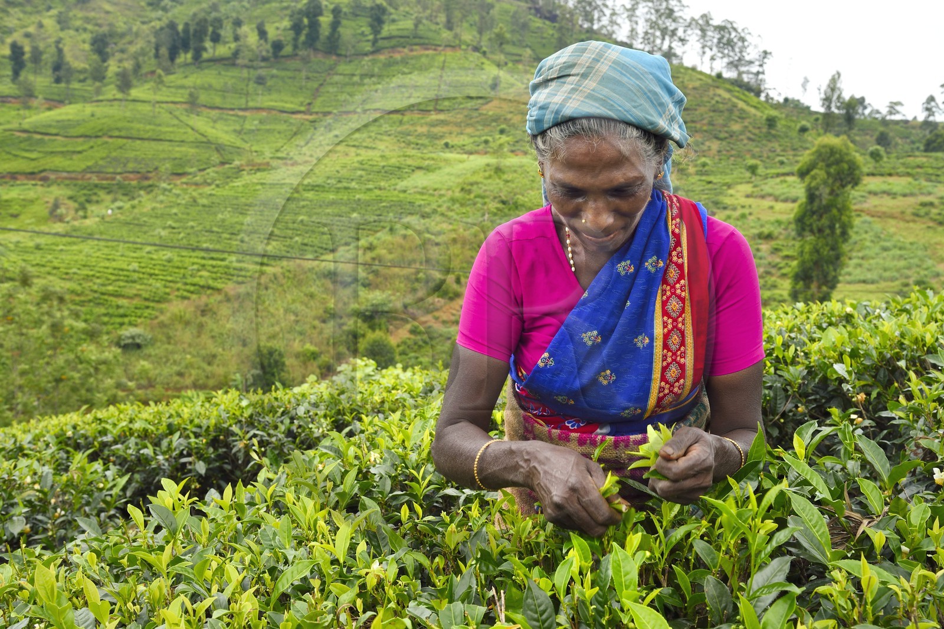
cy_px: 314
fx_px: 996
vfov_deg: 35.0
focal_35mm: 38
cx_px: 472
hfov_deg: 50.7
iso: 400
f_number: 10
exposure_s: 1/200
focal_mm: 38
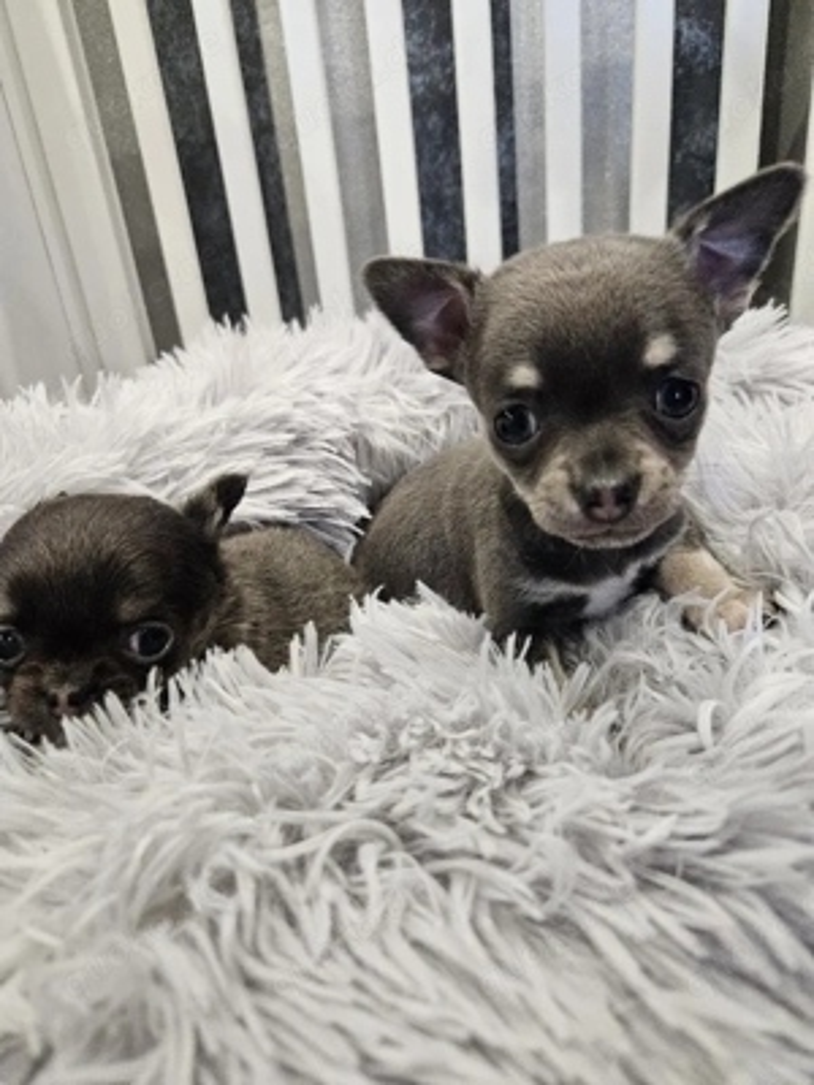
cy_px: 542
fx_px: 721
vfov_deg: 73.9
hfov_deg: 58.9
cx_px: 407
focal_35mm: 23
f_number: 1.8
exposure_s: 1/100
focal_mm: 5.4
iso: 1000
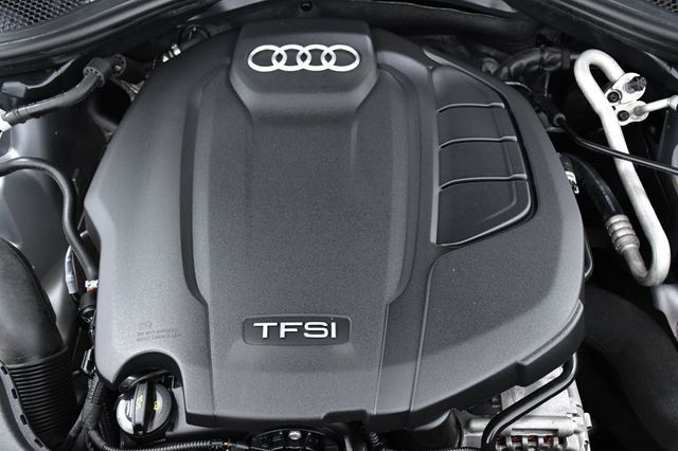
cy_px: 226
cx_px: 339
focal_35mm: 45
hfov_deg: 43.6
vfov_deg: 29.8
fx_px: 847
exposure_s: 1/100
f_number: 5
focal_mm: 30
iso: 2500
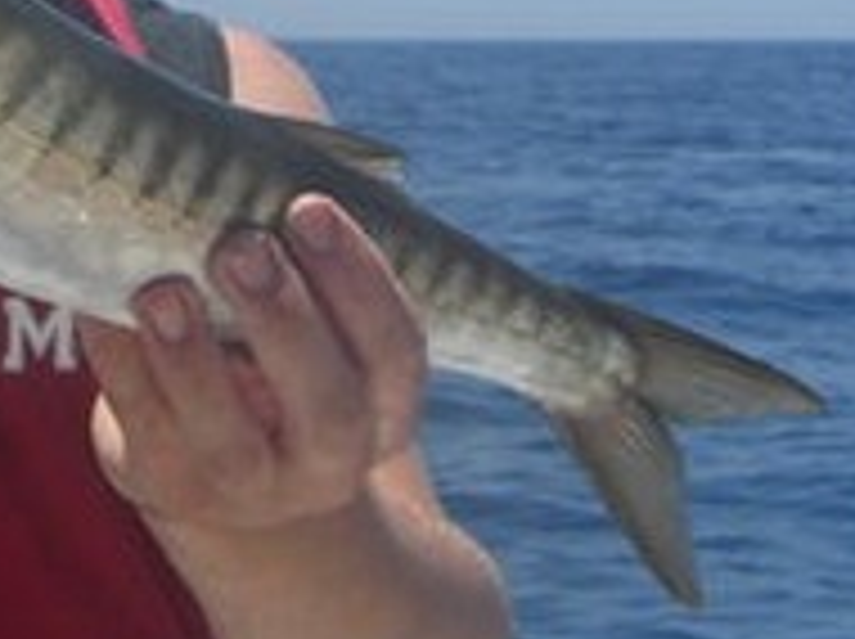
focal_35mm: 126
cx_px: -122
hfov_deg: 15.2
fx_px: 3108
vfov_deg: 11.4
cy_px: -252
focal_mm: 7.9
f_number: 8
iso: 80
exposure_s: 1/250
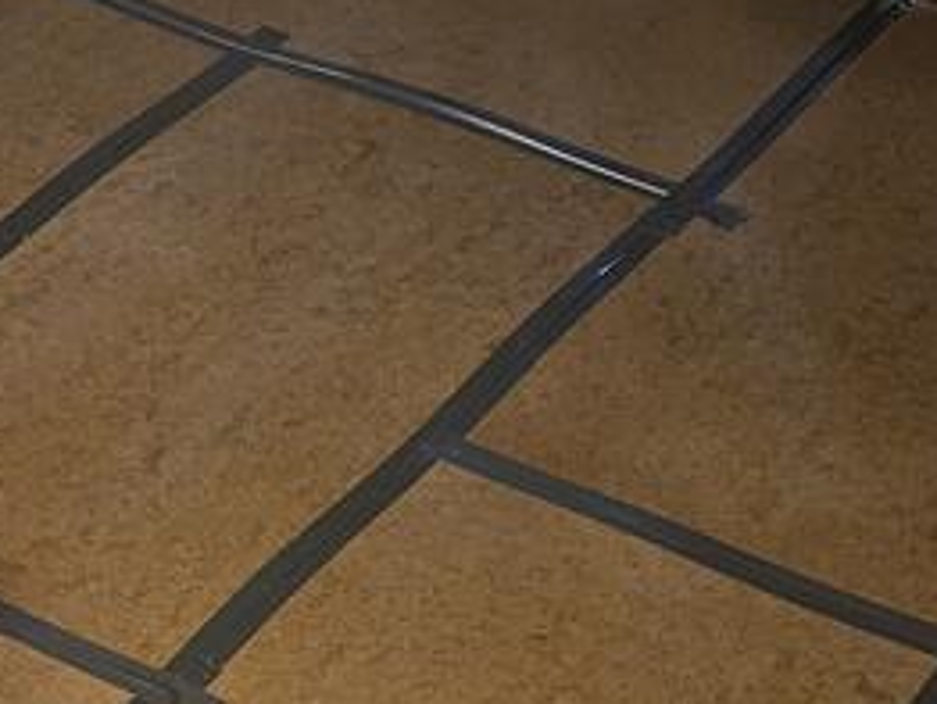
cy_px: 765
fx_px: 2736
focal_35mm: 101
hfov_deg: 19.0
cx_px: 32
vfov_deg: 14.4
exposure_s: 1/25
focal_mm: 5.4
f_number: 1.8
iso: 800
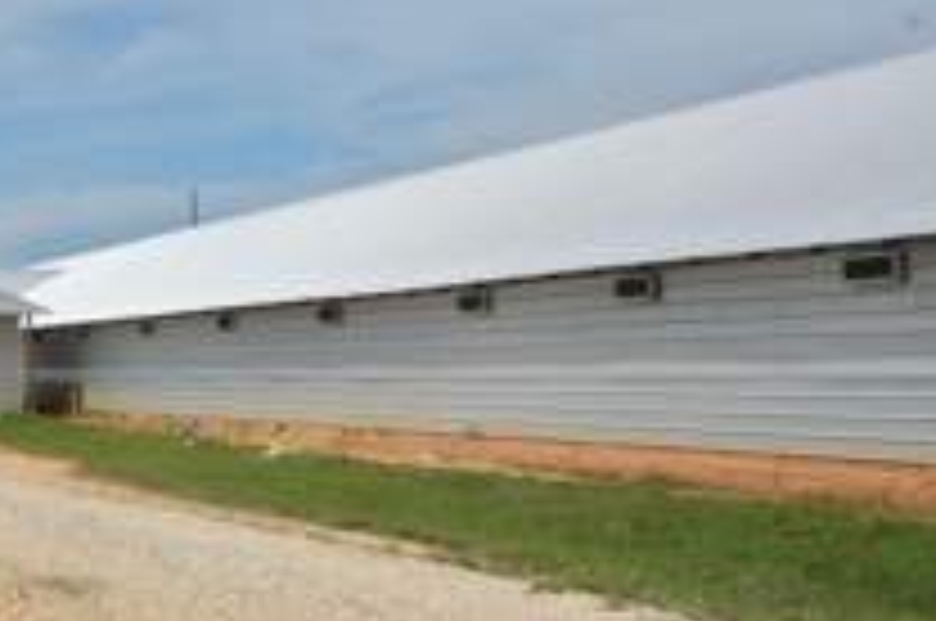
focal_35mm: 91
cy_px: 441
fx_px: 2362
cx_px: 166
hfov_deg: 22.1
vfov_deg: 14.9
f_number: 11
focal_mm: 42
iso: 400
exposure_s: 1/1000
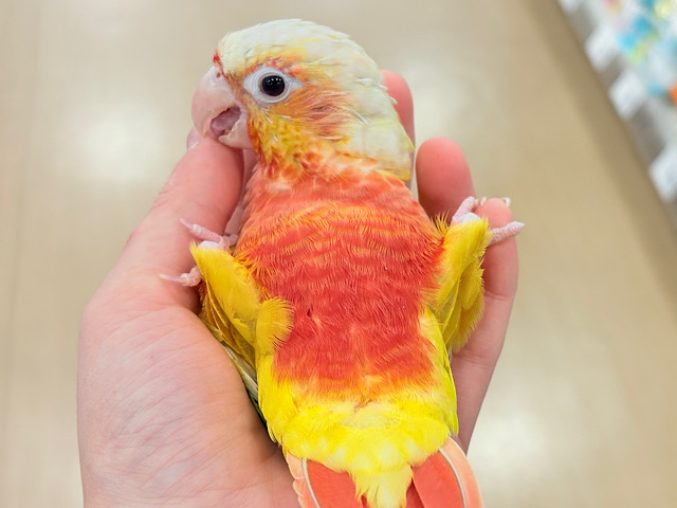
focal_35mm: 52
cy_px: 254
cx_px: 338
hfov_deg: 36.8
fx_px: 1017
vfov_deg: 28.0
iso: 50
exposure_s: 1/50
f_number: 1.6
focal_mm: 5.96
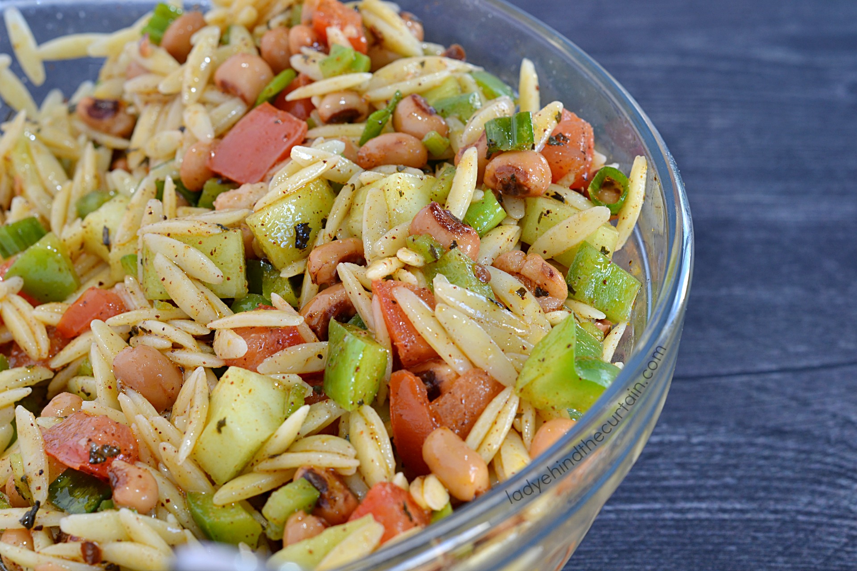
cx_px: 428
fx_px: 1785
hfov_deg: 27.0
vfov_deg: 18.2
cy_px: 286
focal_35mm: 75
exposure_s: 1/1.6
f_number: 10
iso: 100
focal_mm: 50
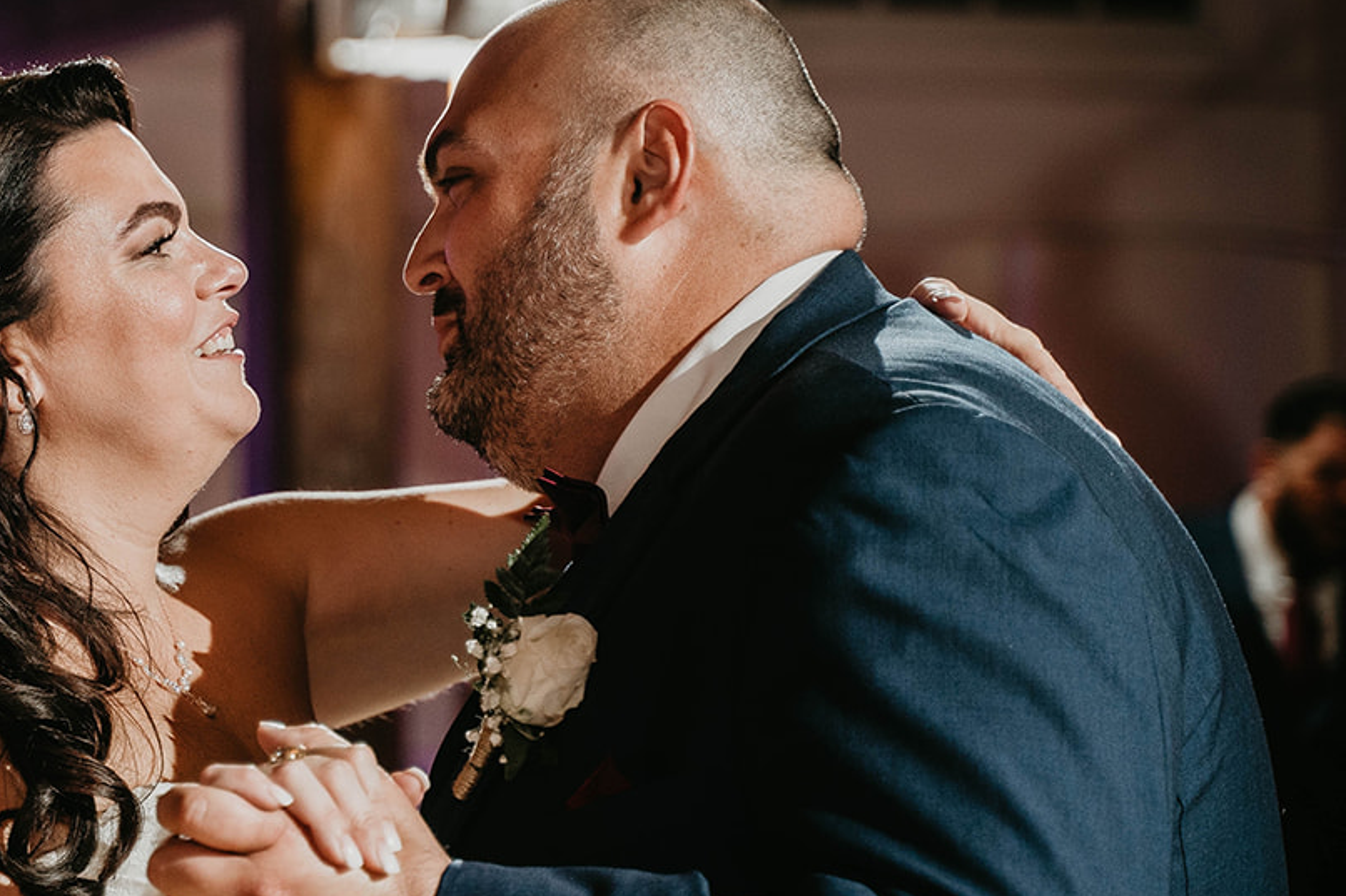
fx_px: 5345
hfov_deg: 14.2
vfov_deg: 9.6
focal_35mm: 143
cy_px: 500
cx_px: 157
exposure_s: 1/60
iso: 800
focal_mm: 72
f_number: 4
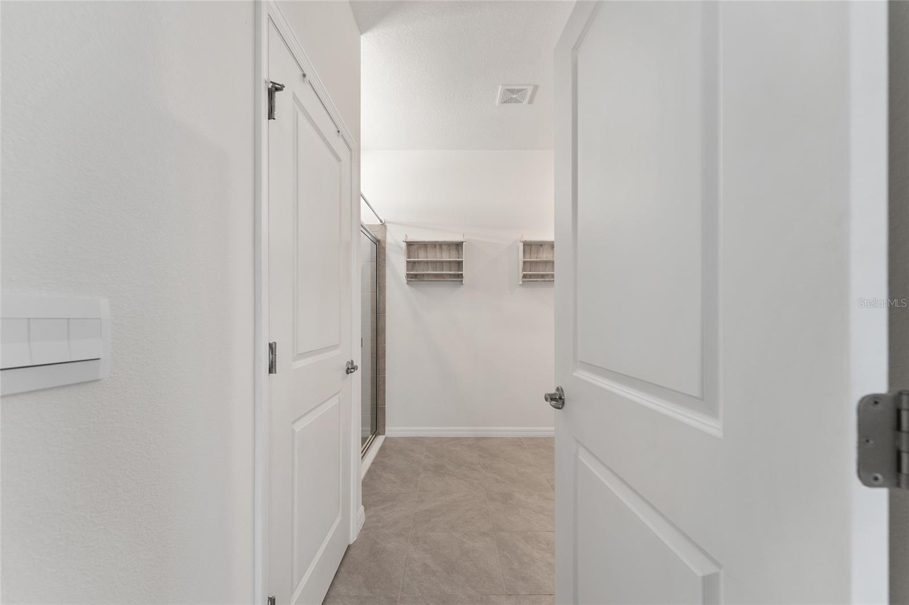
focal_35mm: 14
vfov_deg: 81.2
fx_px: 353
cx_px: 454
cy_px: 302
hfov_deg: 104.3
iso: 320
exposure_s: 1/5
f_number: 6.3
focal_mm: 14
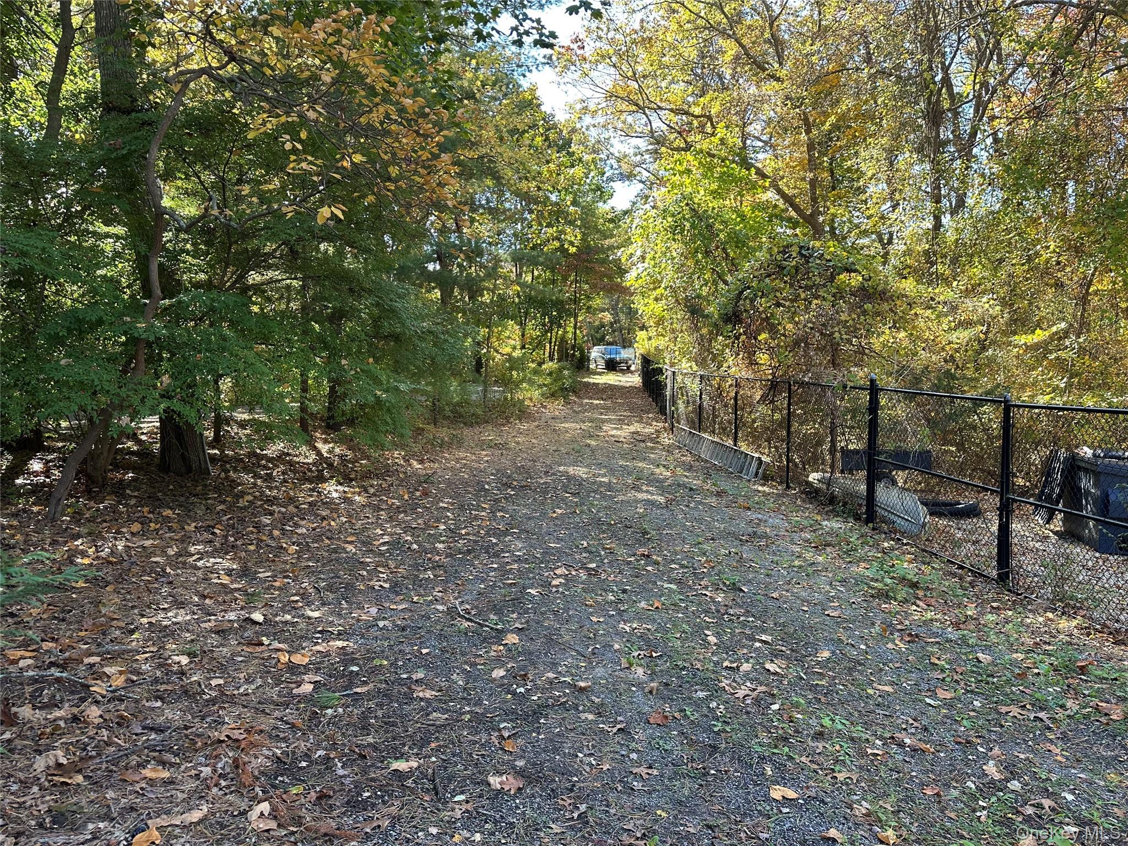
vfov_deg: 56.8
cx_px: 564
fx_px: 782
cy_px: 423
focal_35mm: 24
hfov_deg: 71.6
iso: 80
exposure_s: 1/203
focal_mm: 6.86
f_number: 1.78
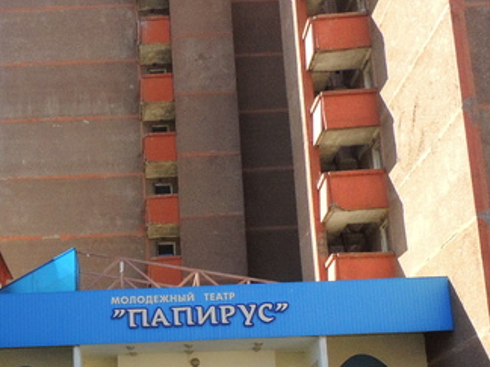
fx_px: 892
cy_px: 341
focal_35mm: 63
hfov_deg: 30.0
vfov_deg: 22.6
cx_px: 98
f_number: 7.4
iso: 400
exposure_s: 1/250
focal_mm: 4.3
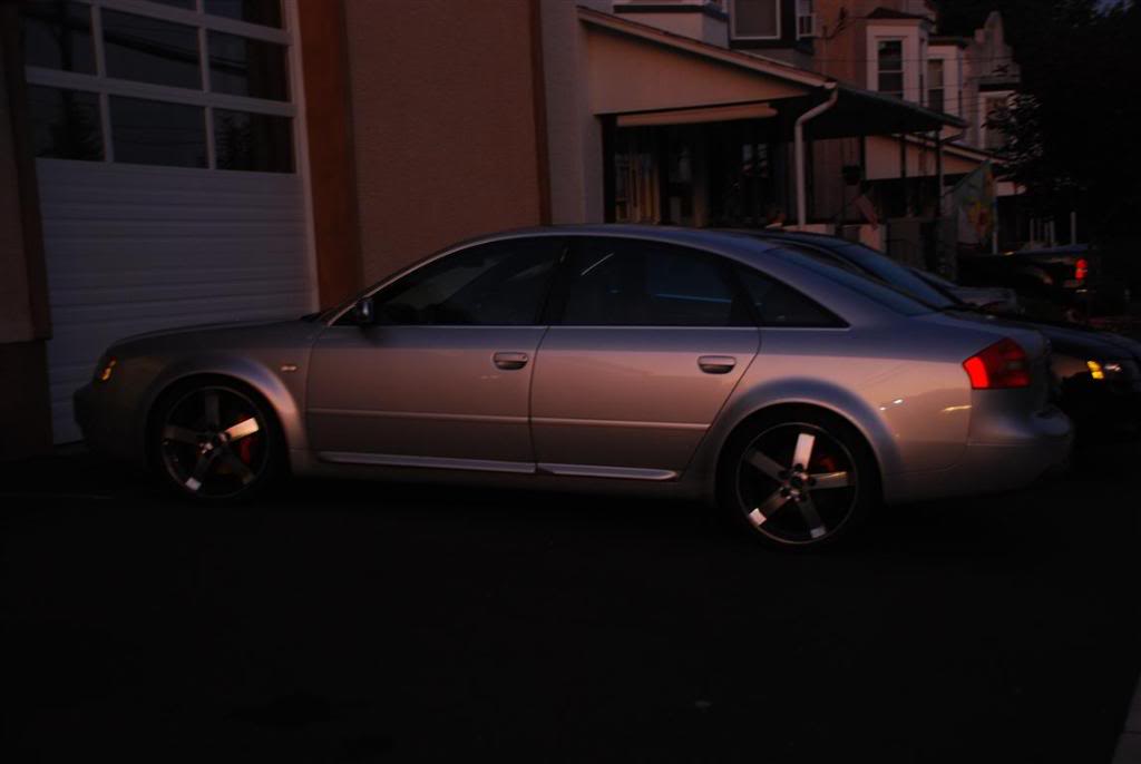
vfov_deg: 25.8
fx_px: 1666
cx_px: 570
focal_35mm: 52
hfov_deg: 37.8
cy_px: 382
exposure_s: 1/13
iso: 250
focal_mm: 35
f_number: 4.5
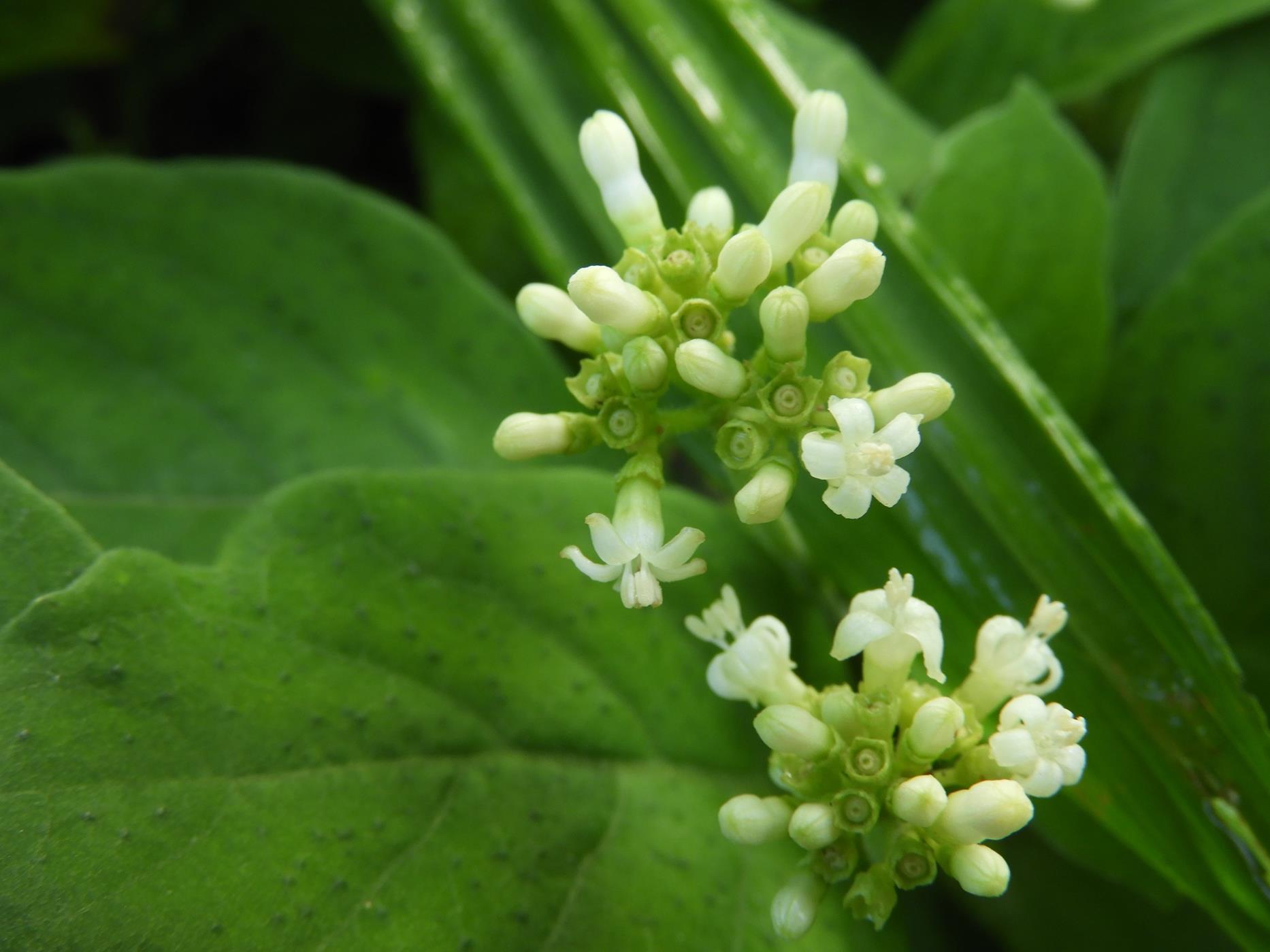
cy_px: 476
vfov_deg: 36.0
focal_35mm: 40
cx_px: 635
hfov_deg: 46.8
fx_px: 1468
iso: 110
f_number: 3.8
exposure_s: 1/30
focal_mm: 7.2
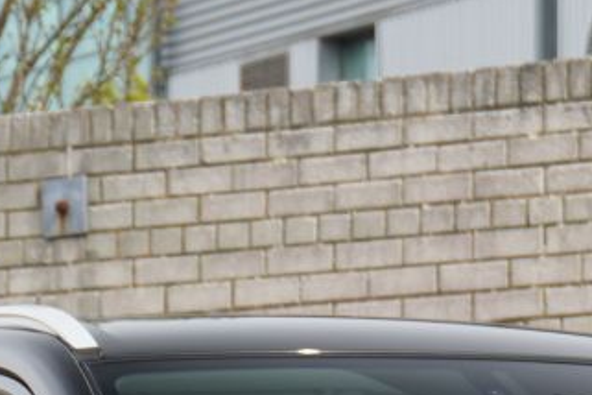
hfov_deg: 6.7
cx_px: 594
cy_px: 916
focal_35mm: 306
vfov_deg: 4.4
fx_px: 5040
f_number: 5.6
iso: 125
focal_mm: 41
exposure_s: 1/160
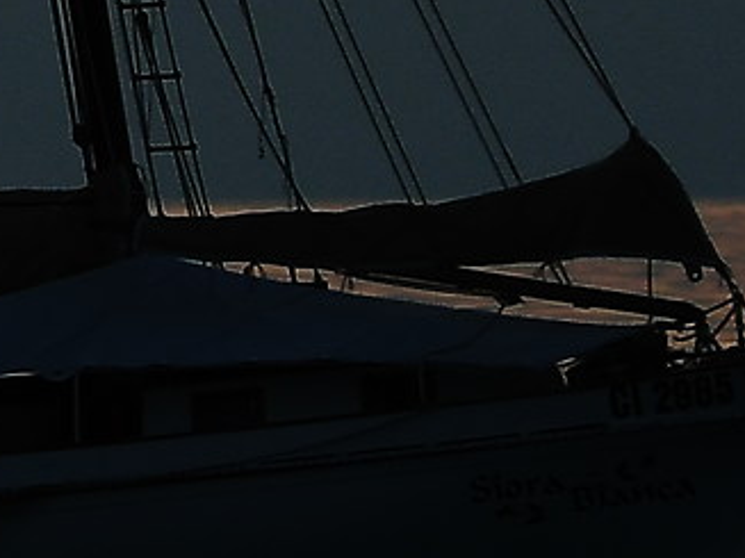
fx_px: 19578
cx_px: -690
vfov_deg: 1.6
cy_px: -533
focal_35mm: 910
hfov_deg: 2.2
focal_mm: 86
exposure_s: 1/500
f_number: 5.6
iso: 200
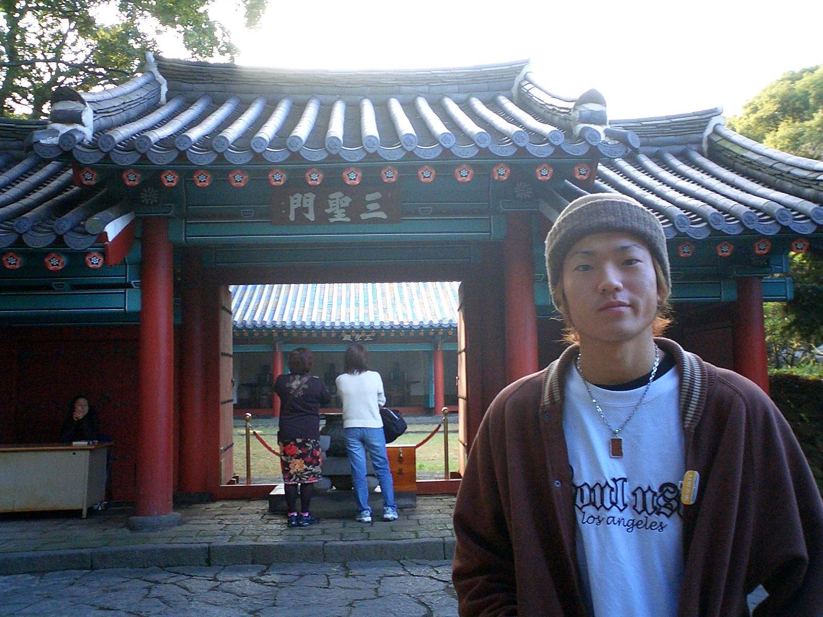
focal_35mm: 37
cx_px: 412
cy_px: 308
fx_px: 880
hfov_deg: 50.1
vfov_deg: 38.7
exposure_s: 1/80
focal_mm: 5.6
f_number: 3.5
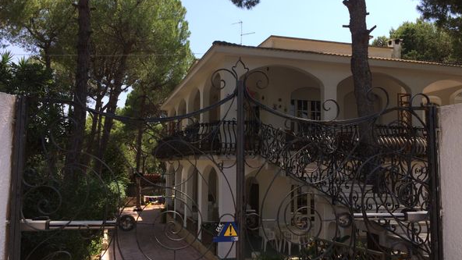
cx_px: 233
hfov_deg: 61.0
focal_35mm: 32
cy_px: 130
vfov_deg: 36.7
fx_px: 392
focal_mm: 4.15
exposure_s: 1/1109
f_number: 2.2
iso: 32
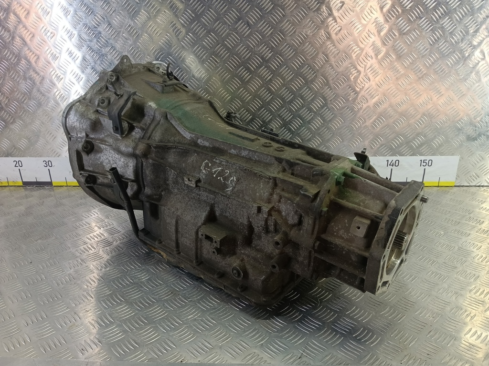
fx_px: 325
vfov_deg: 58.9
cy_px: 183
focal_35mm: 23
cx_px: 244
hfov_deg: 73.9
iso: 124
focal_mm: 4.11
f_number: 1.6
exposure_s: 1/50
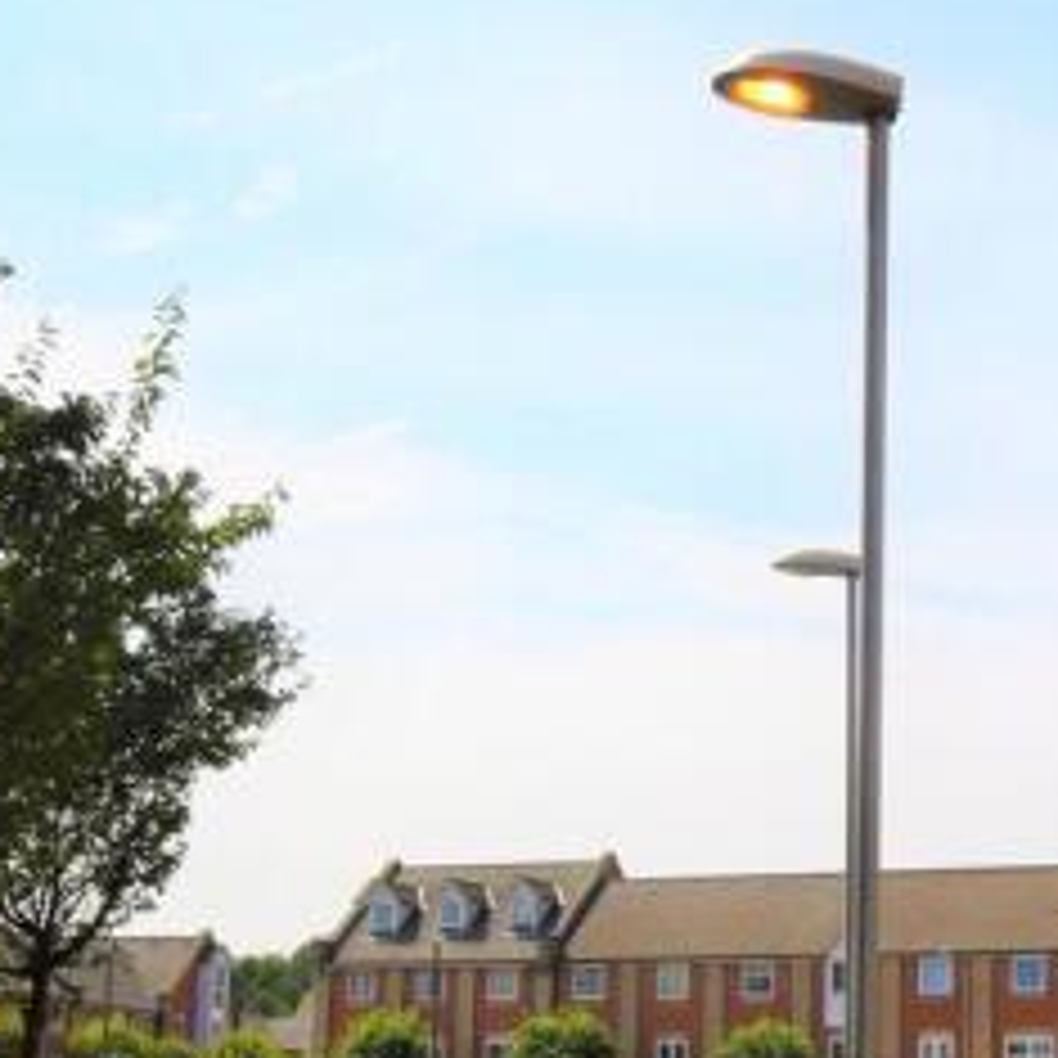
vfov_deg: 24.3
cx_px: 907
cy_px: 664
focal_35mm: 71
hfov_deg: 23.8
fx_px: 2455
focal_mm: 20
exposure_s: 1/200
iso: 100
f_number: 13
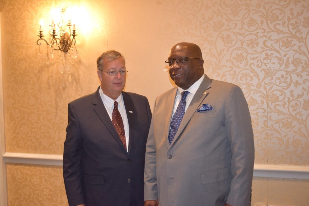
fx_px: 386
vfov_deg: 29.9
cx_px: 154
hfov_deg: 43.6
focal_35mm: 45
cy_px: 103
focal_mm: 30
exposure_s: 1/60
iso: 1250
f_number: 4.2
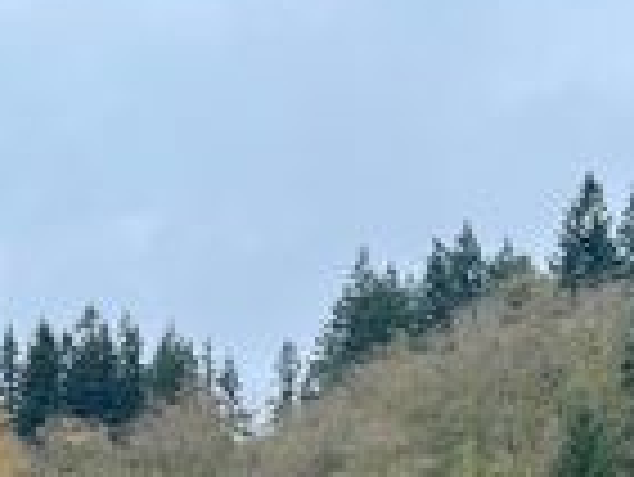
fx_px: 1686
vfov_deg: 15.7
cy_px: 493
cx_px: 508
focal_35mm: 92
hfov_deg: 21.0
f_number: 1.5
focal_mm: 5.7
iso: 50
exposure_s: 1/957
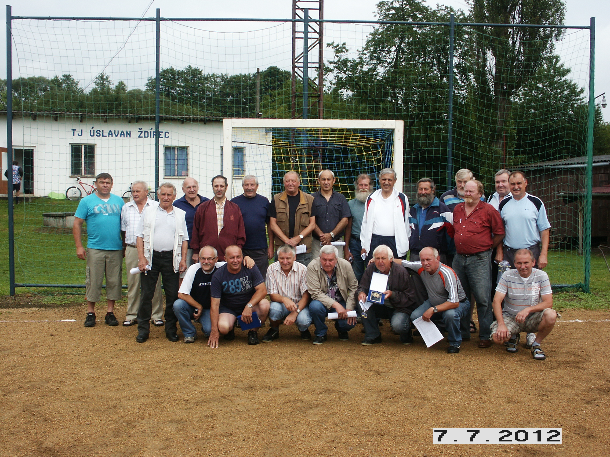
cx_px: 305
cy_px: 228
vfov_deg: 37.7
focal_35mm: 38
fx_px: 670
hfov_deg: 49.0
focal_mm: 7.85
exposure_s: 1/125
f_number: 6.7
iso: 64
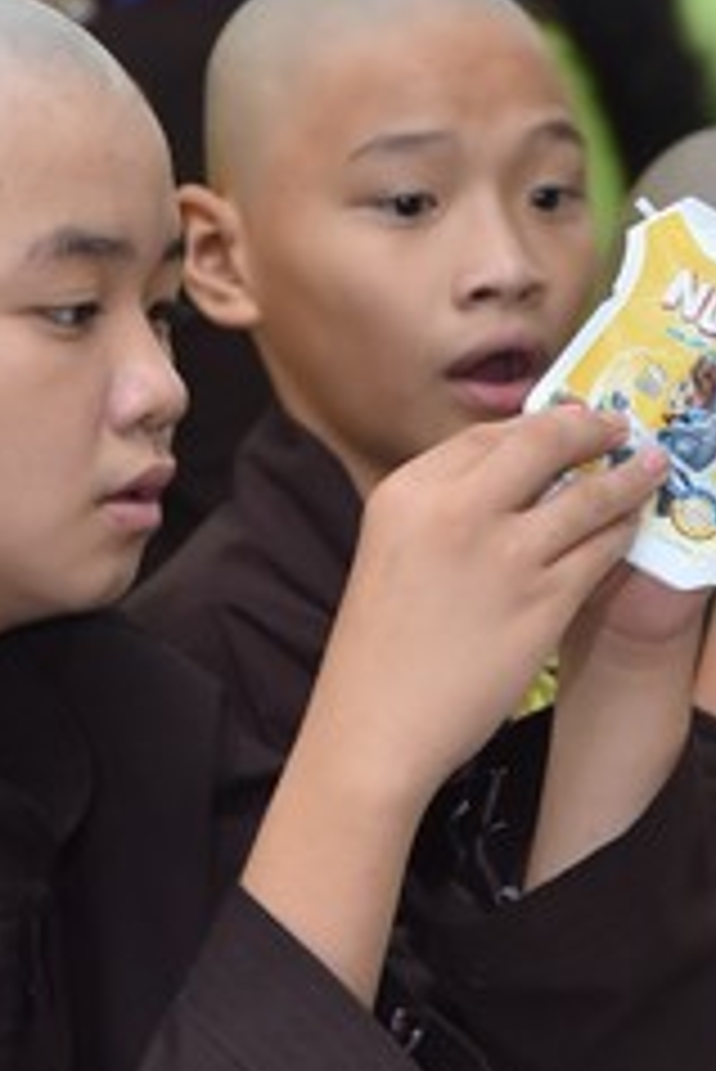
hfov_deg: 5.1
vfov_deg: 7.7
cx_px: 239
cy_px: 333
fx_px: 7983
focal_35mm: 268
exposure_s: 1/125
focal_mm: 98
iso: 1600
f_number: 4.5
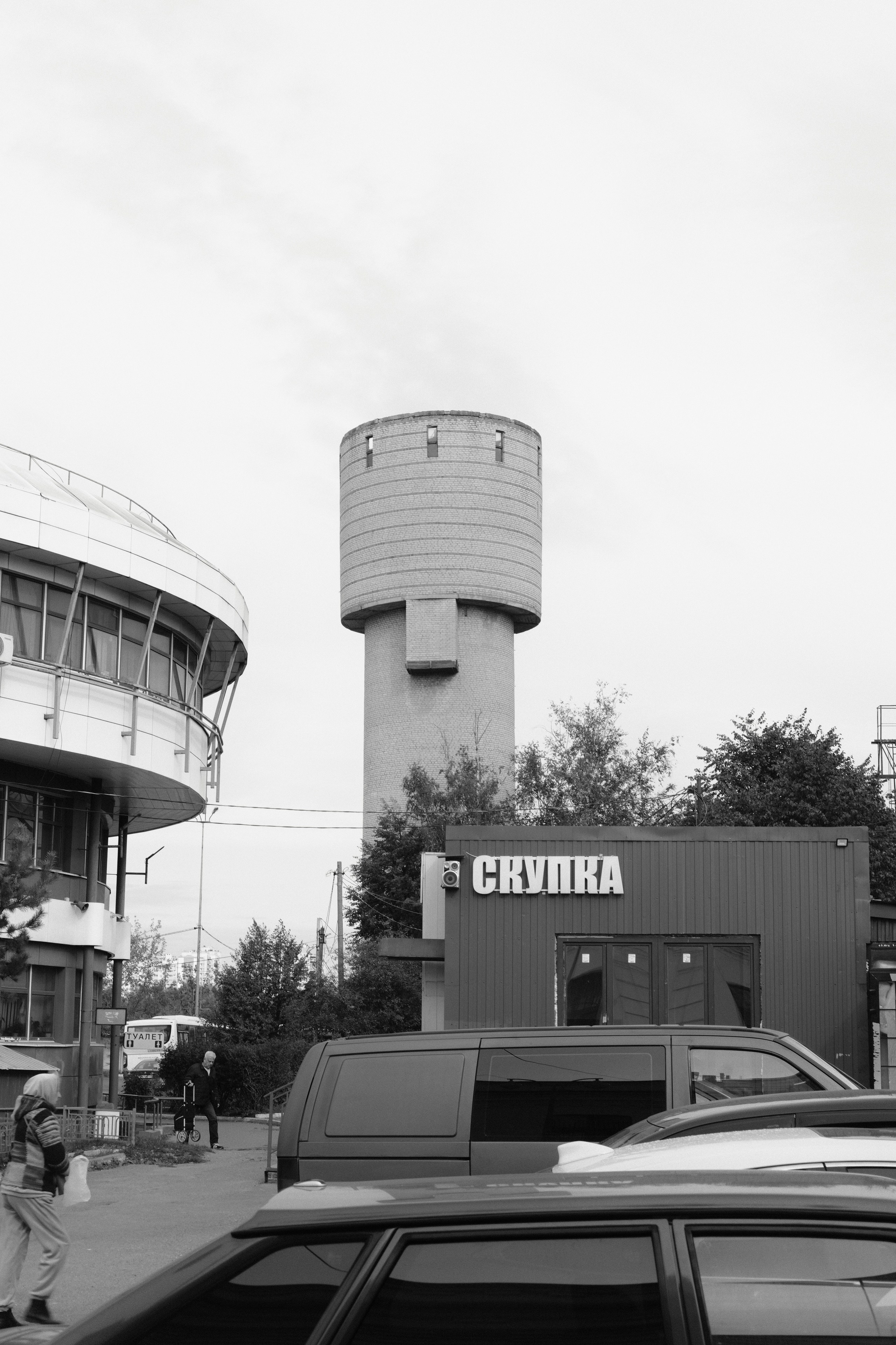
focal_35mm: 53
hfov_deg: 25.5
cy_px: 672
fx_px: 1979
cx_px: 448
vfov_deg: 37.5
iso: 160
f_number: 10
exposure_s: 1/80
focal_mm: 35
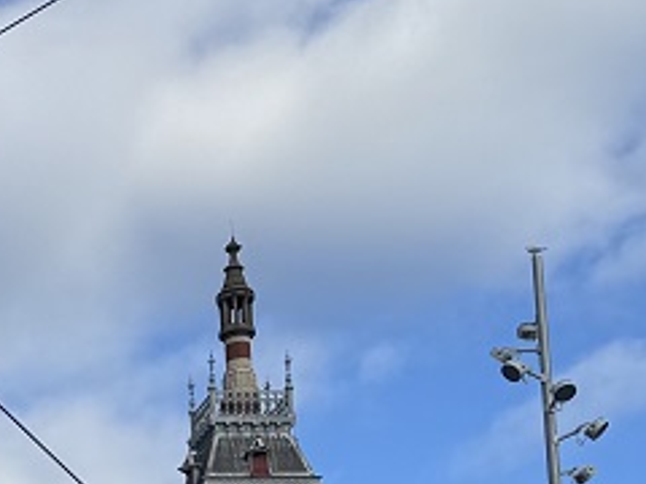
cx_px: -380
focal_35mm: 125
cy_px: 929
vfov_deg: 10.9
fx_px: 2333
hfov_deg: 14.5
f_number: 1.78
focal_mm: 6.76
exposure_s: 1/3802
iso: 80
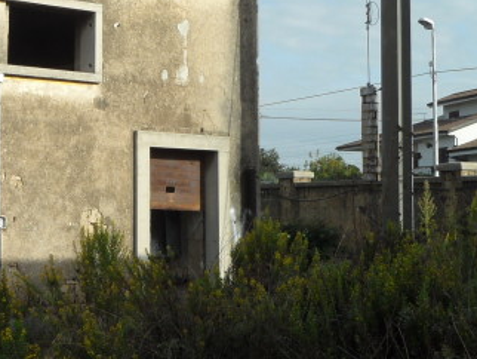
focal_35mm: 67
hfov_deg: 28.3
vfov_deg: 21.9
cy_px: 151
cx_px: 86
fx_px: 924
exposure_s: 1/750
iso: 80
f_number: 3.5
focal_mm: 4.9
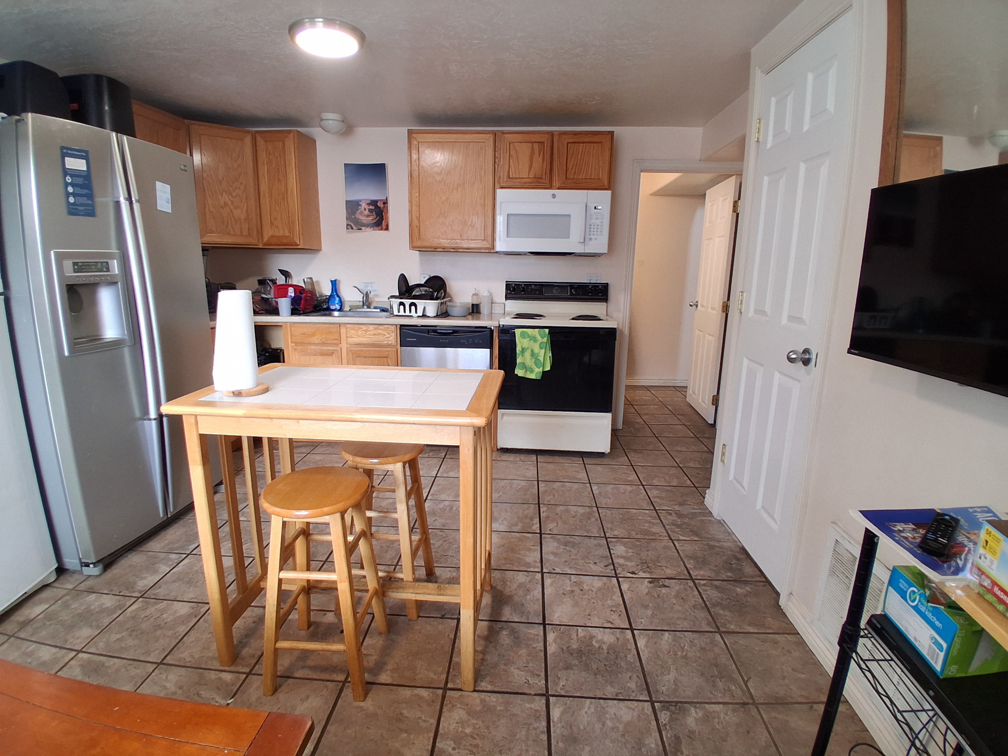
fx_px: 495
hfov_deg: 91.0
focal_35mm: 17
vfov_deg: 74.7
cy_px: 378
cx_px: 504
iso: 125
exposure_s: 1/40
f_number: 2.2
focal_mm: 1.4
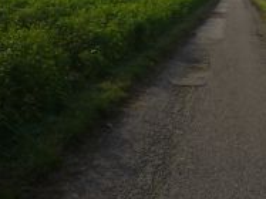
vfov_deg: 17.4
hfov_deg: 23.0
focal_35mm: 82
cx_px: 260
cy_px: -20
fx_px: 630
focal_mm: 5.2
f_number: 5.6
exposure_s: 1/400
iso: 100
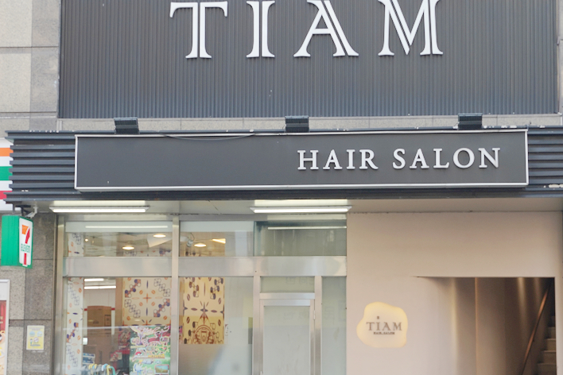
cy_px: 213
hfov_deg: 24.5
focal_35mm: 83
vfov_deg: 16.4
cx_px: 306
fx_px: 1298
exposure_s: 1/160
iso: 400
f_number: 4
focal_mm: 49
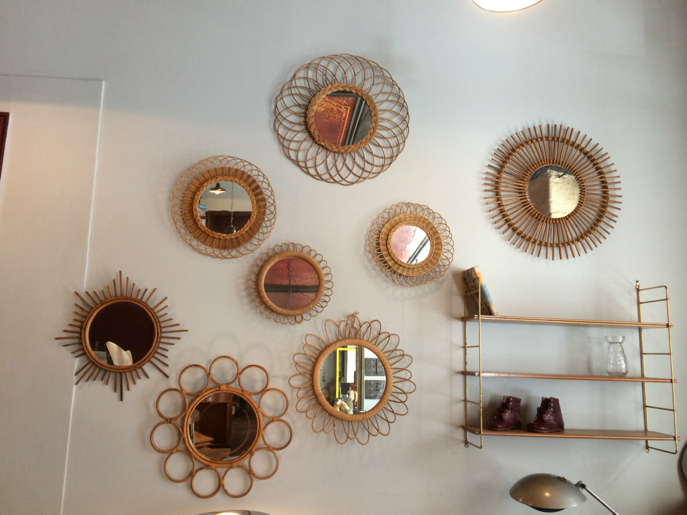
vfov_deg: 46.8
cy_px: 258
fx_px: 595
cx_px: 344
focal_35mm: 30
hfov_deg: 60.0
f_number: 2.2
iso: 100
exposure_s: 1/33
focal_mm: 4.12
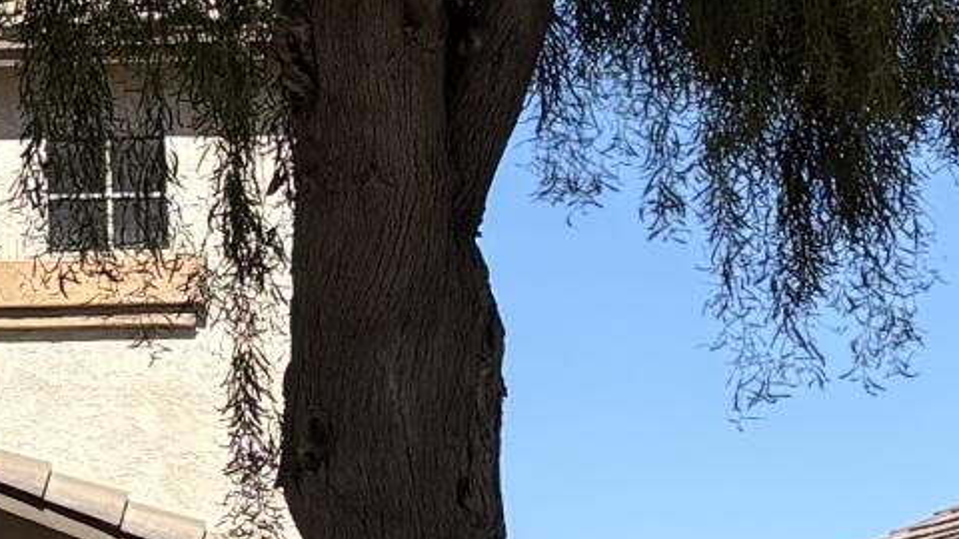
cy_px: 250
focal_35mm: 177
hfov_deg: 11.0
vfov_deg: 6.9
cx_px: -1027
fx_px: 4501
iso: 50
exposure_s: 1/3623
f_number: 1.6
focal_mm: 5.96
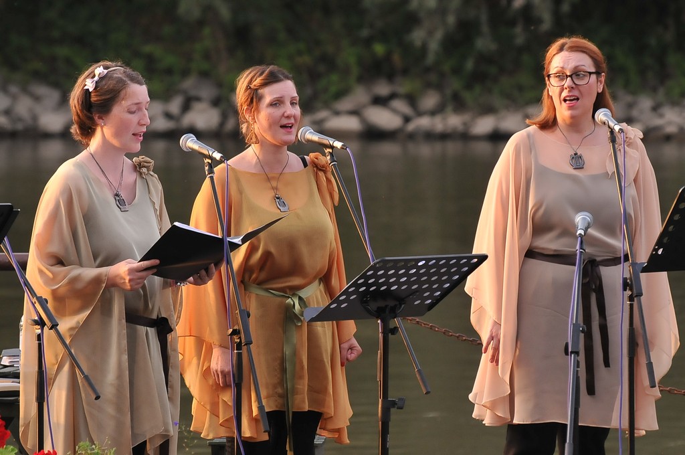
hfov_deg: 5.5
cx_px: 342
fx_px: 7126
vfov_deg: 3.7
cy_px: 228
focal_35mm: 375
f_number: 8
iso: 1000
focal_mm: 250
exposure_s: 1/250
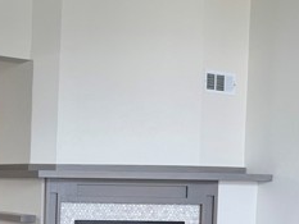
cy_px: 204
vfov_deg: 21.7
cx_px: -59
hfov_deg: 26.2
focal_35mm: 66
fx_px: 570
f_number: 1.78
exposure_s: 1/138
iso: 50
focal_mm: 6.76
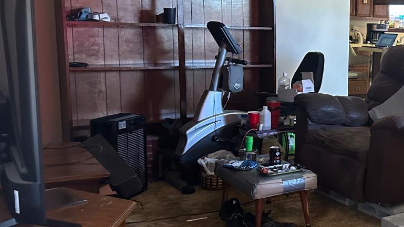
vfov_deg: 23.5
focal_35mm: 51
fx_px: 546
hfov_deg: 37.2
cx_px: 382
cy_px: 113
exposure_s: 1/54
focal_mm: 6.86
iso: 1000
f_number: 1.78
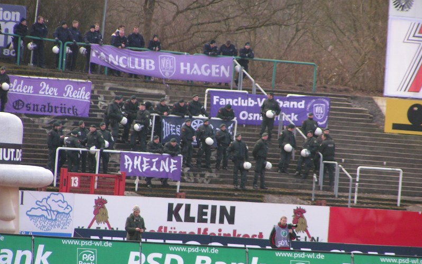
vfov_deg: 3.6
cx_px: 212
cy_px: 142
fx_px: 4164
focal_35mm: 362
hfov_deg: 5.8
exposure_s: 1/400
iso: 100
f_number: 3.5
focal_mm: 52
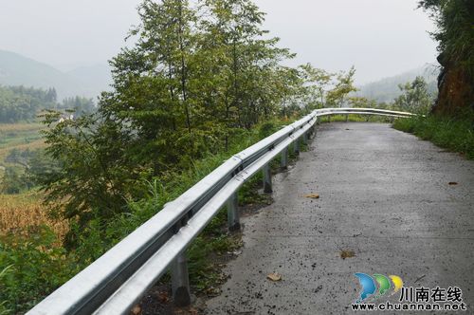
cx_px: 237
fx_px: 572
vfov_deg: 30.8
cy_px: 158
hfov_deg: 45.0
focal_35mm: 44
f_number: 7.1
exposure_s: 1/200
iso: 100
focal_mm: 29
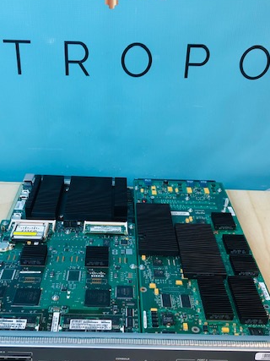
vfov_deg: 44.6
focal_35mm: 42
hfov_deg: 34.3
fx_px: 437
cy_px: 217
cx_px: 122
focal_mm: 3.99
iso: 32
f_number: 1.8
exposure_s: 1/30
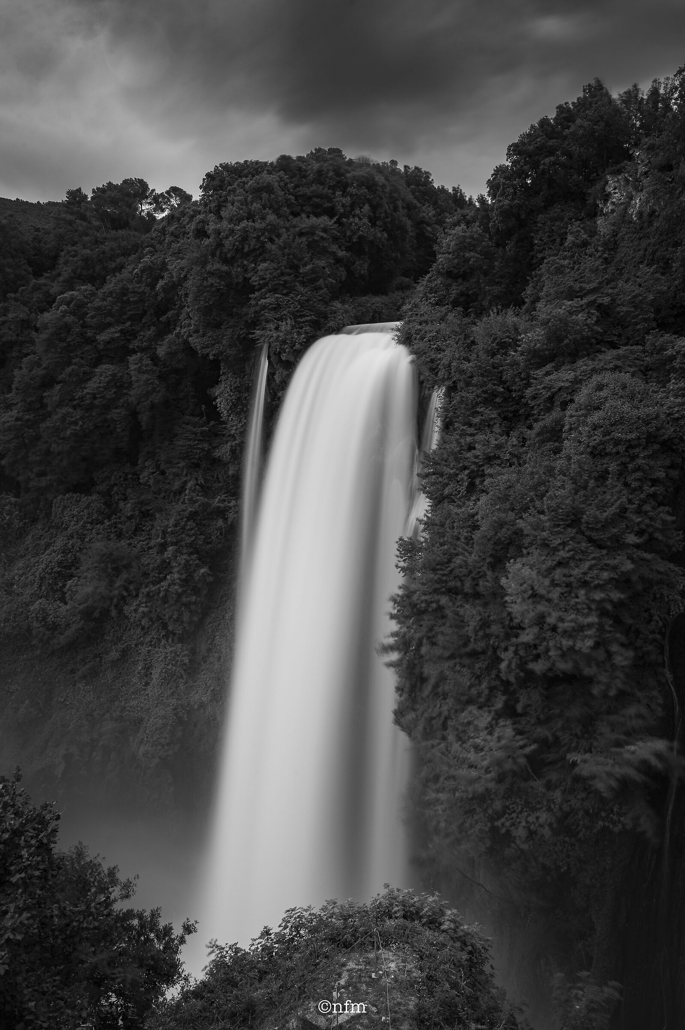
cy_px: 515
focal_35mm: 28
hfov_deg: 46.3
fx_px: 800
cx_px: 342
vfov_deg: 65.5
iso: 50
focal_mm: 28
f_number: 10
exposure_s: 15
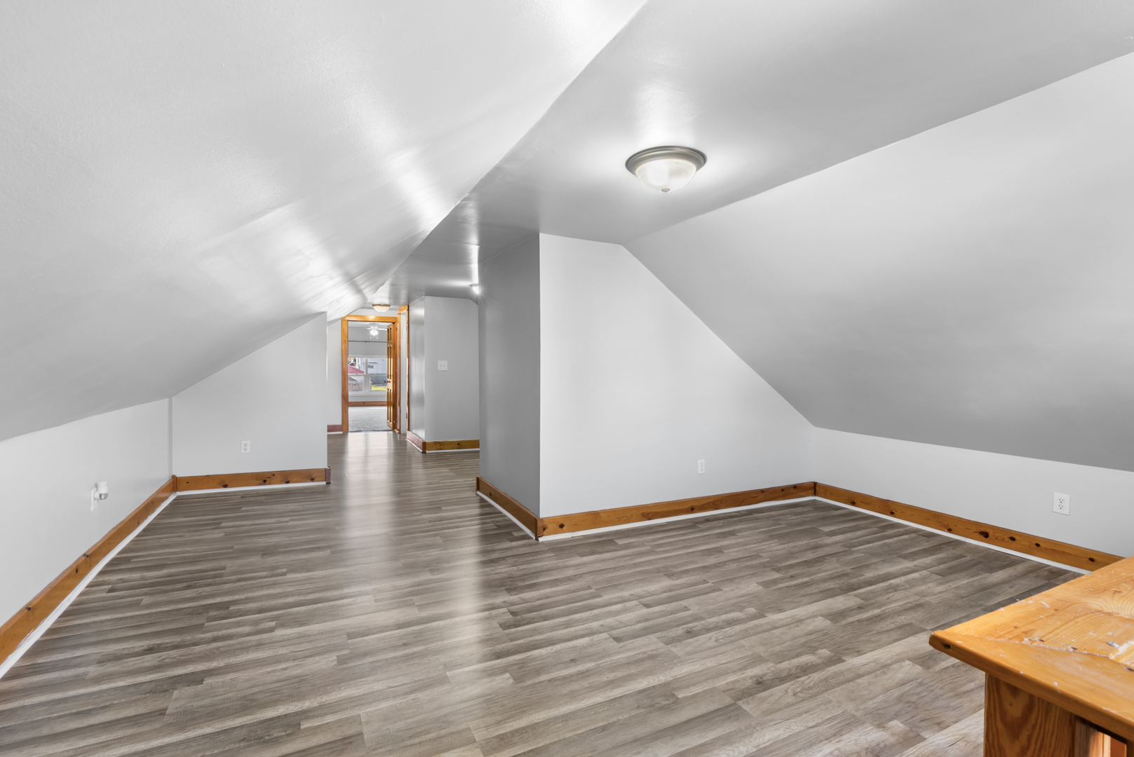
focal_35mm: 16
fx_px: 504
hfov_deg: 96.7
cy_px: 378
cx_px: 567
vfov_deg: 73.8
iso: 400
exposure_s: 1
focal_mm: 16
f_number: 9
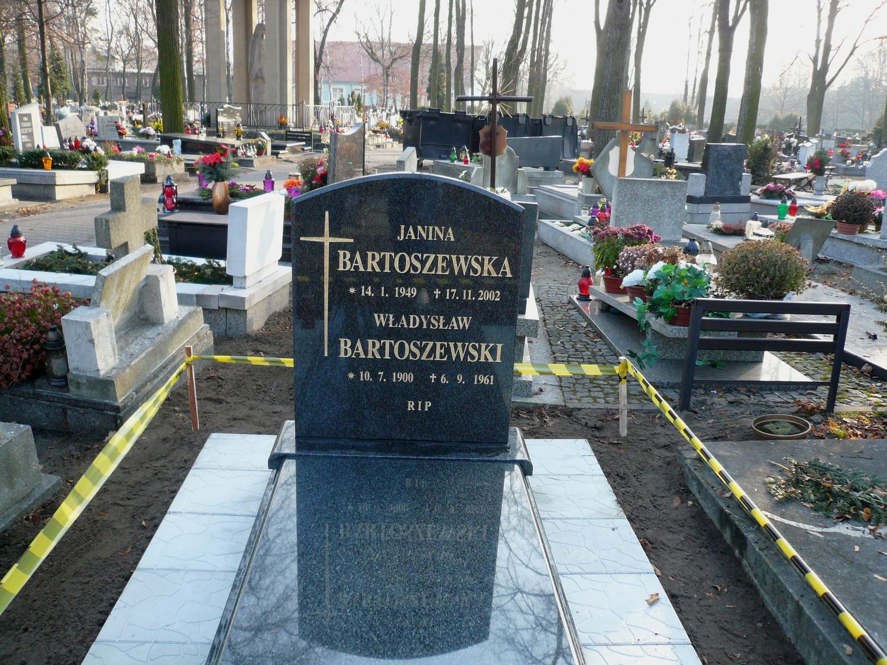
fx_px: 743
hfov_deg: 61.7
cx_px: 444
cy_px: 332
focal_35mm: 29
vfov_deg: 48.2
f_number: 2.8
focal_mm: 4.7
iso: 100
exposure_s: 1/60
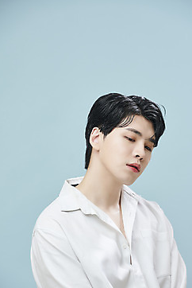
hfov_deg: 9.2
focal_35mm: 149
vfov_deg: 13.8
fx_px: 1190
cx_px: 103
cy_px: 154
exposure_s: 1/125
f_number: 5.6
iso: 50
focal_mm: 135
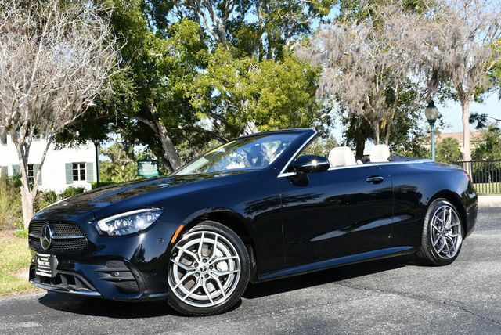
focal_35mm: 48
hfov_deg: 41.1
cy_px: 168
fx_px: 669
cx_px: 250
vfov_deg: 28.1
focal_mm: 24
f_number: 8
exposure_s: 1/250
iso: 160
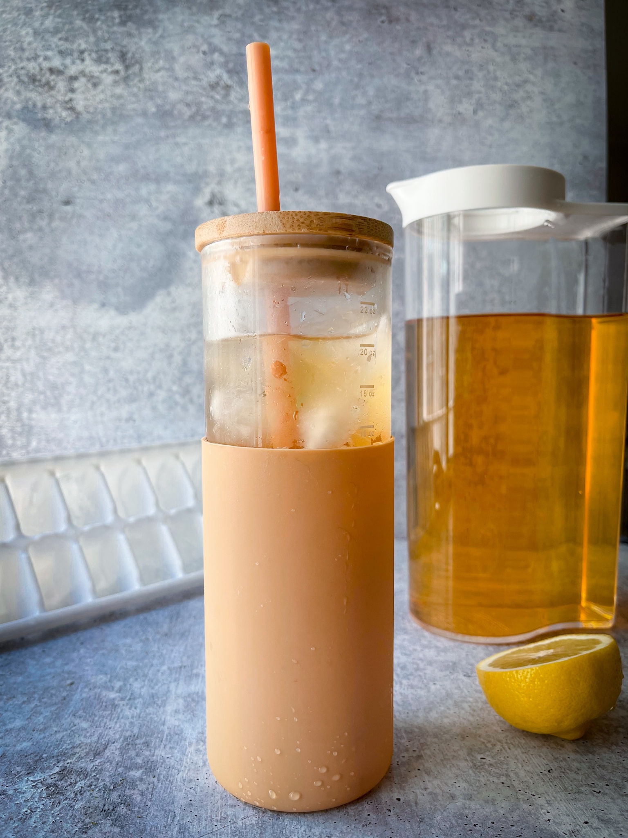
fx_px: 629
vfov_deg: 67.3
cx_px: 314
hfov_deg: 53.1
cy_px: 419
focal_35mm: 26
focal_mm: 5.1
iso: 80
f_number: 1.6
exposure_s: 1/120
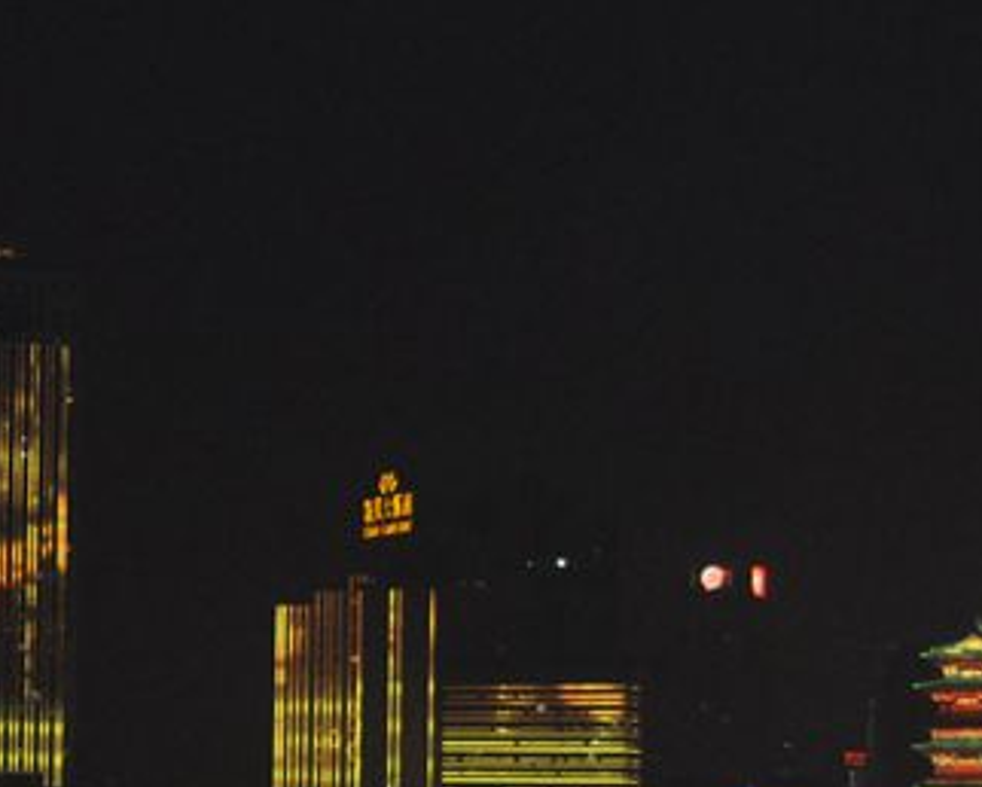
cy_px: 708
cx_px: 131
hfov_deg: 12.2
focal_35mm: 157
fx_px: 4566
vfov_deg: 9.8
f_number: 4.5
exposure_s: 1/60
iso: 1250
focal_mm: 40
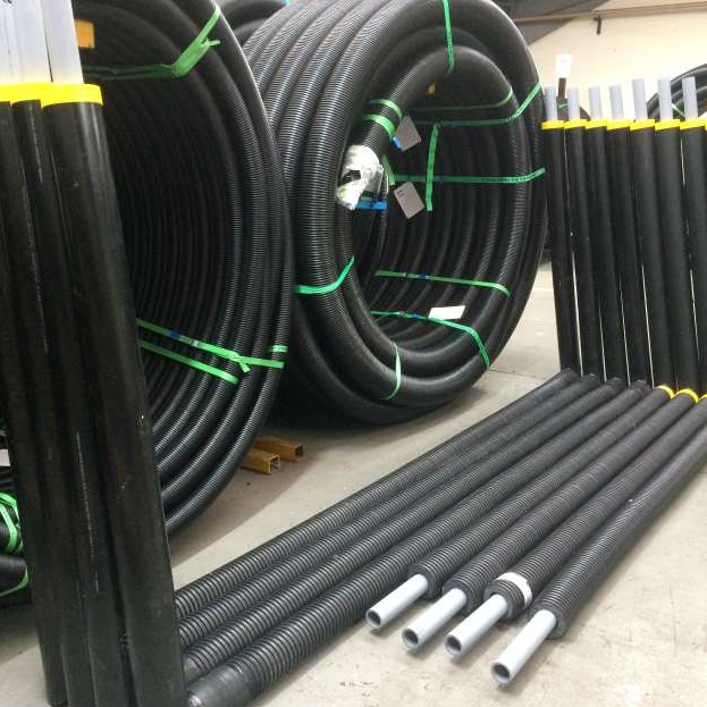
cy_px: 353
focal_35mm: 35
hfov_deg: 47.2
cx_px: 345
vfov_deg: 47.2
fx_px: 809
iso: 250
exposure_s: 1/33
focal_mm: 4.15
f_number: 2.2
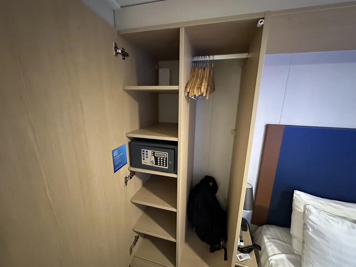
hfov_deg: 102.1
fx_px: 144
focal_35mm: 14
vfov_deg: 85.7
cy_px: 134
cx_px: 178
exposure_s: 1/40
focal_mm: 2.22
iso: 1250
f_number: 2.2
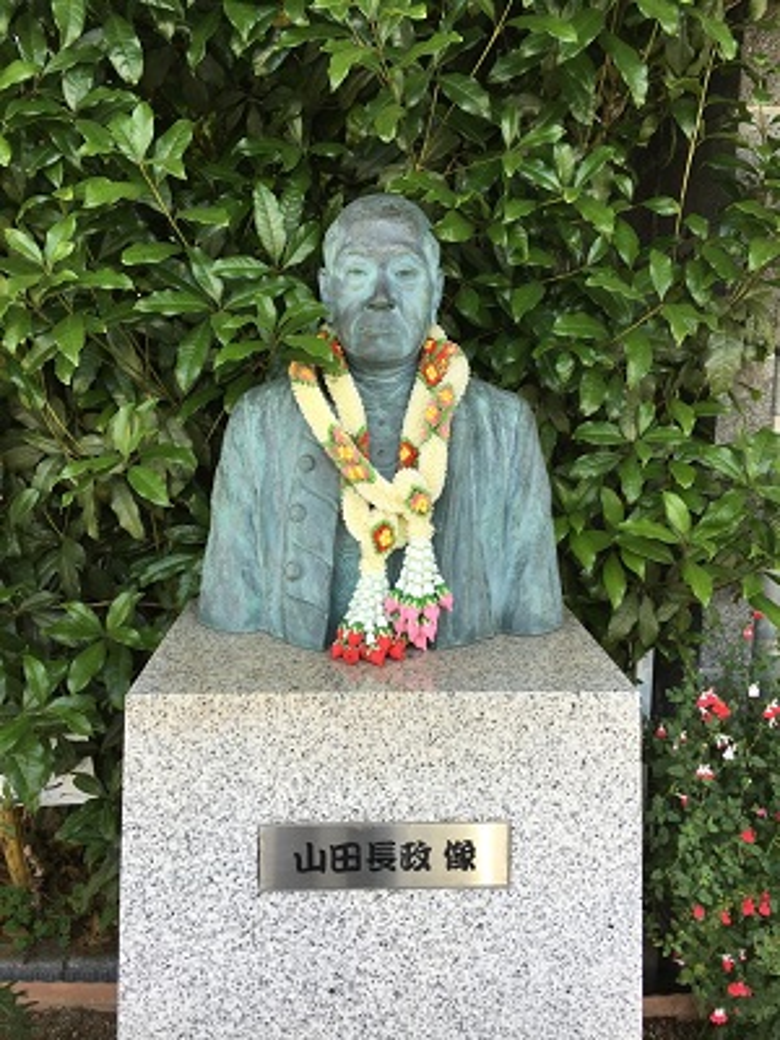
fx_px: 871
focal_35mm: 29
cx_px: 390
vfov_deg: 61.7
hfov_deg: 48.2
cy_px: 520
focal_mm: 4.15
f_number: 2.2
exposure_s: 1/120
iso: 25
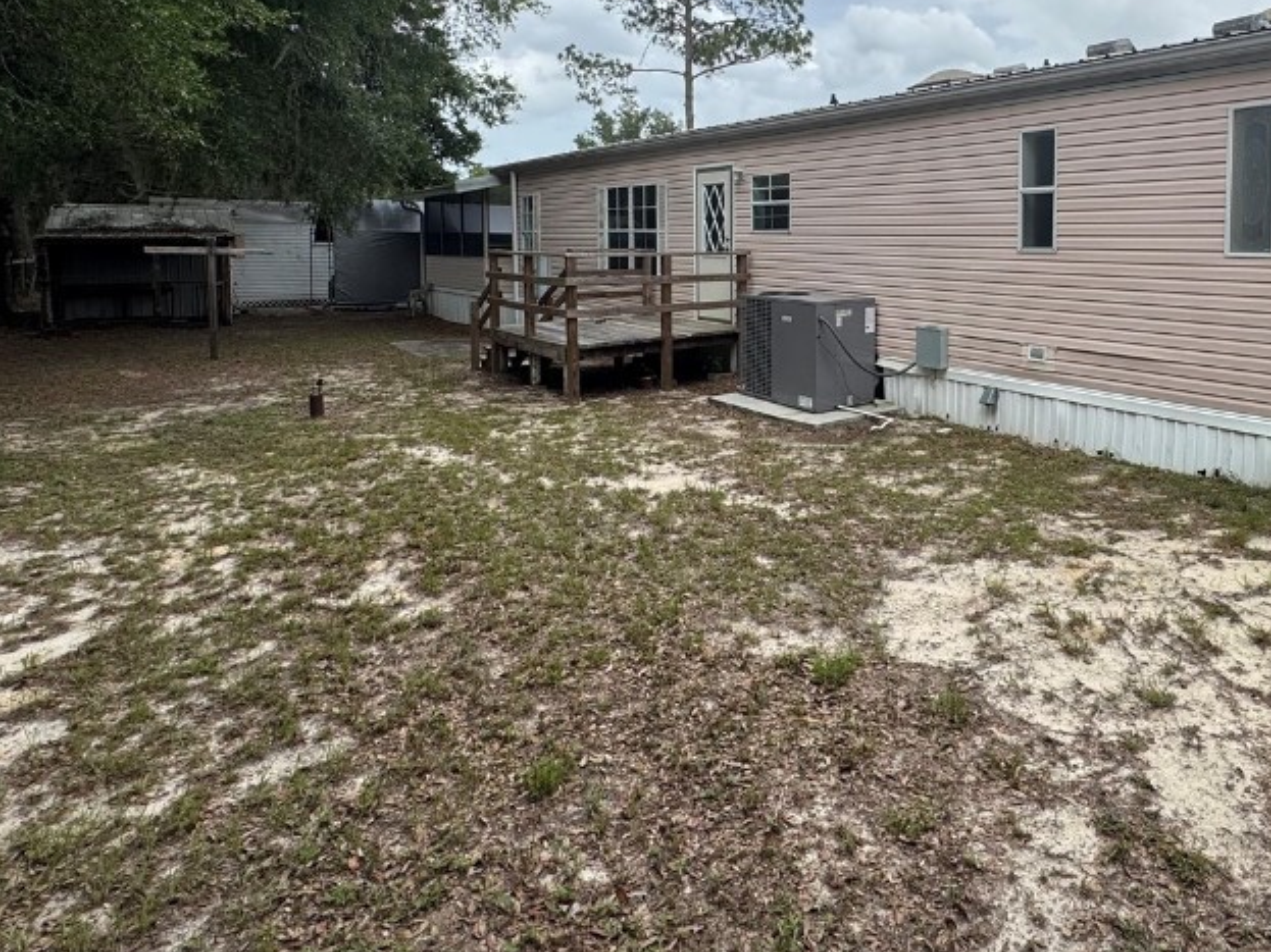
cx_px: 832
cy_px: 294
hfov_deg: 72.0
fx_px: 844
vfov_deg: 57.2
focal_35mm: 23
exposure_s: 1/1277
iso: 50
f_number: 2.2
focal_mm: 2.22
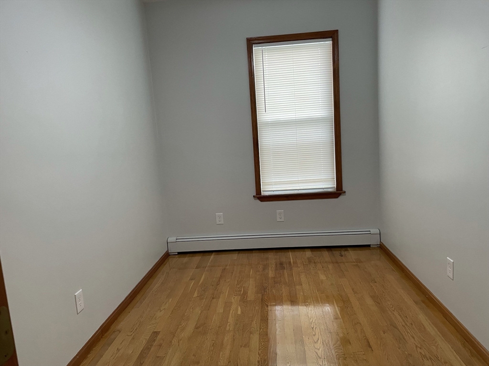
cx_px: 244
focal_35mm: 26
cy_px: 183
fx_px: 367
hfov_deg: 67.3
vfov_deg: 53.1
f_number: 1.6
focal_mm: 4.2
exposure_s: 1/60
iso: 100
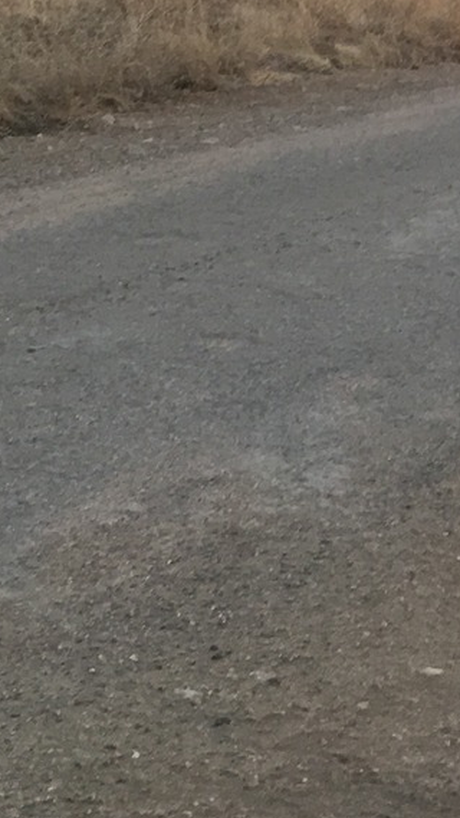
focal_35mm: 111
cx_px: 691
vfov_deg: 18.6
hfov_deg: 10.5
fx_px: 2407
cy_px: -72
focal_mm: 4.15
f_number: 2.2
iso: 100
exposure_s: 1/30
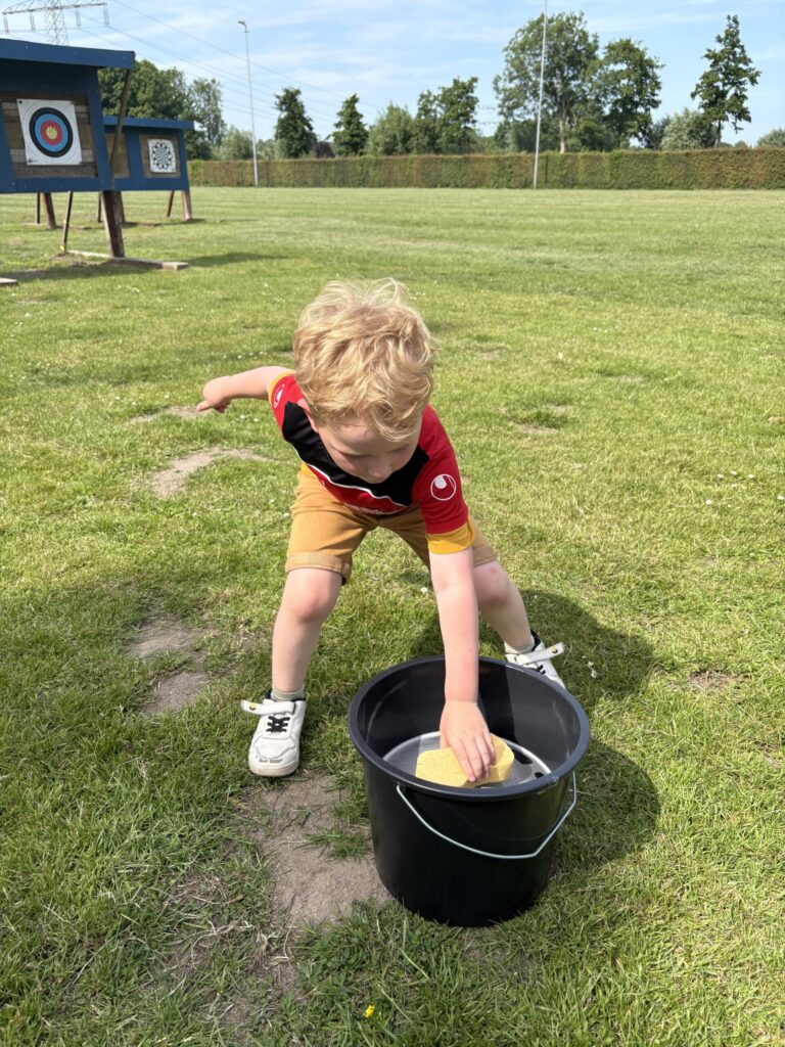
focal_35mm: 26
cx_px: 392
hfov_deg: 53.1
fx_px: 786
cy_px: 524
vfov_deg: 67.3
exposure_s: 1/1901
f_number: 1.6
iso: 50
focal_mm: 5.96
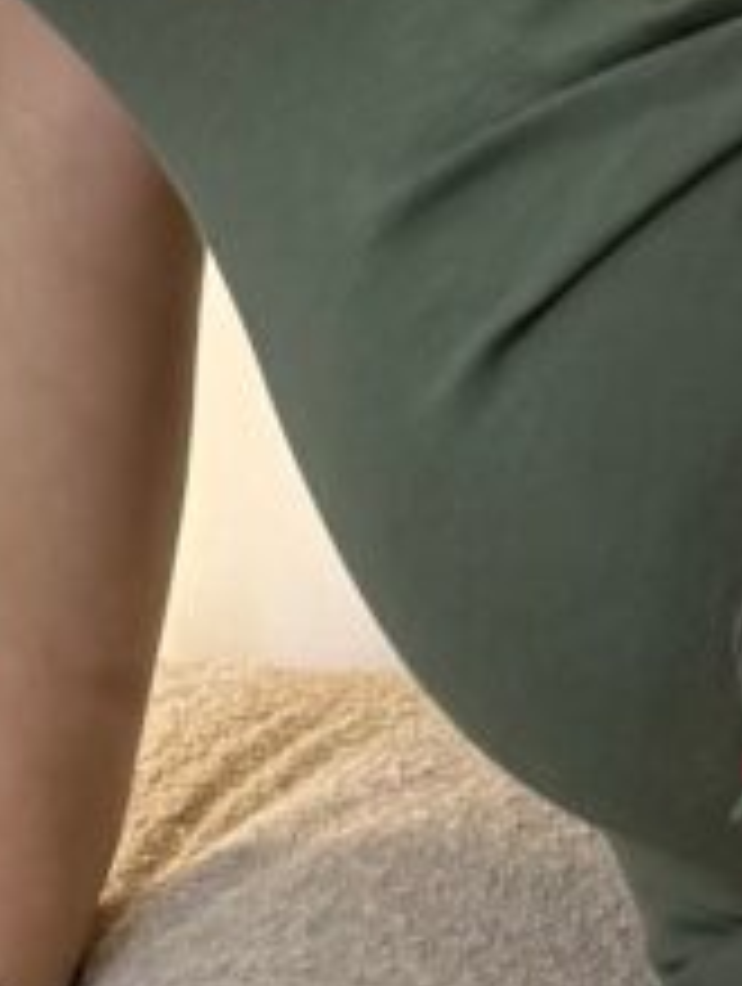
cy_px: -716
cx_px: 634
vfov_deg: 10.7
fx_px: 4987
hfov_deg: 8.5
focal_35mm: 175
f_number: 1.78
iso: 64
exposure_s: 1/144
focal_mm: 6.76
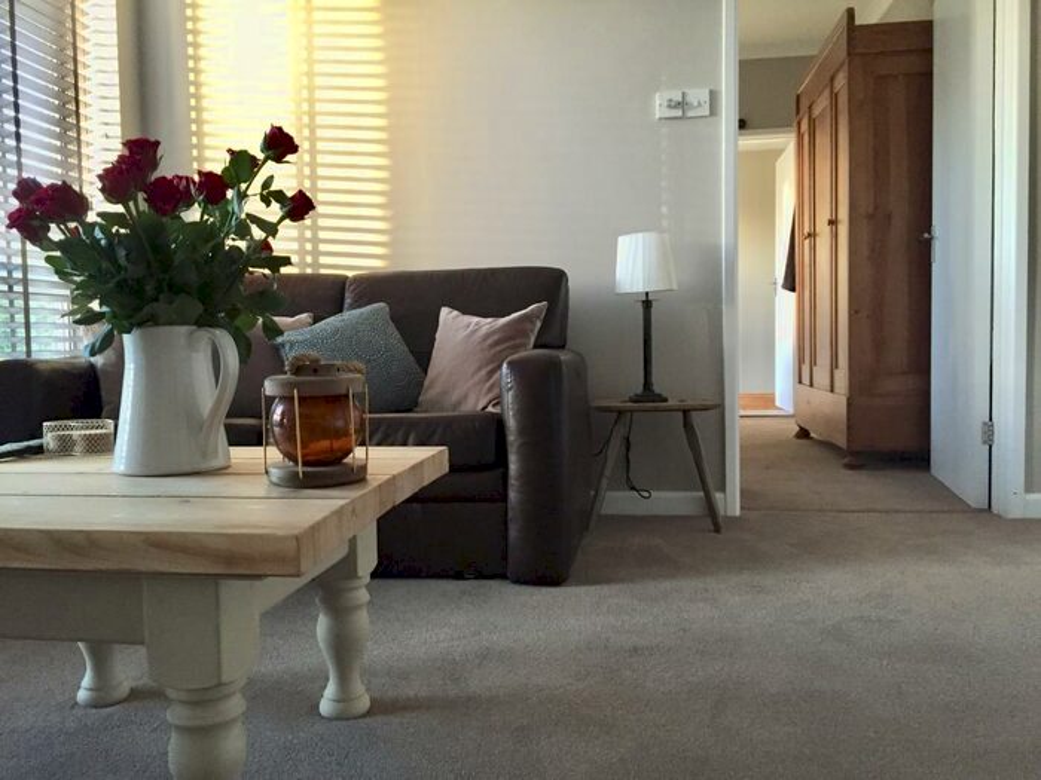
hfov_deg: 61.7
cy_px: 390
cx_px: 520
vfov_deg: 48.2
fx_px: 872
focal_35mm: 29
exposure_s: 1/33
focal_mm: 4.15
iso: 250
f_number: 2.2
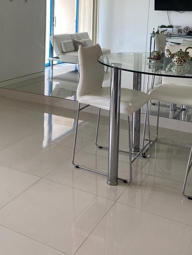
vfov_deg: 40.6
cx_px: 76
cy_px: 57
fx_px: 333
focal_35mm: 45
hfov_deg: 32.1
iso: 50
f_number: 1.8
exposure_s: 1/120
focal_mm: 4.25
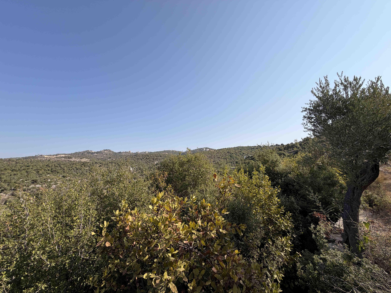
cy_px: 146
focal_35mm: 14
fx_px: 158
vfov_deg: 85.7
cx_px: 196
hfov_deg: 102.1
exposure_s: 1/799
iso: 20
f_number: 2.2
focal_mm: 2.22
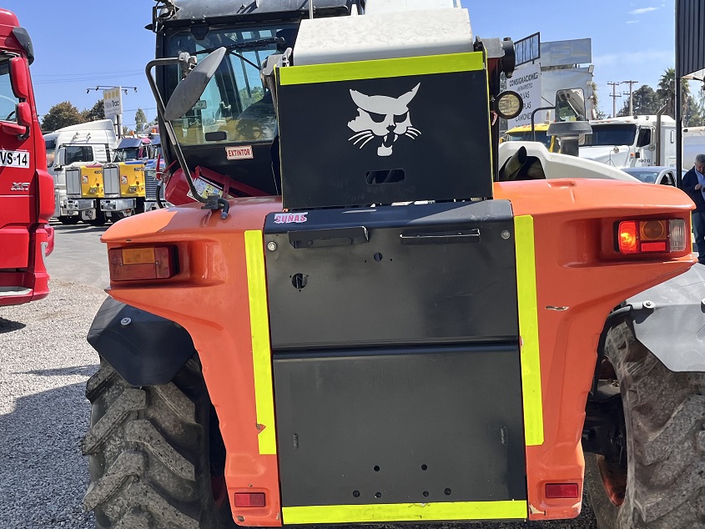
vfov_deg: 34.4
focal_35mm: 42
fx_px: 856
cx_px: 356
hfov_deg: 44.8
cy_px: 256
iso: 50
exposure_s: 1/1721
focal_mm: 5.1
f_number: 1.6
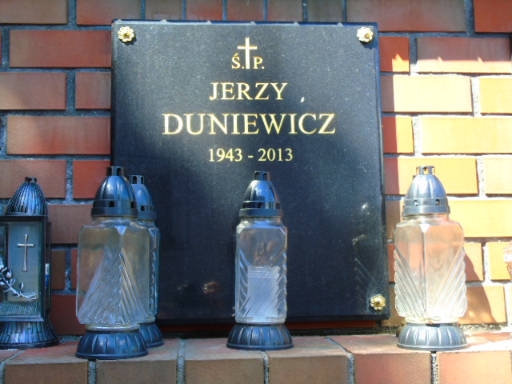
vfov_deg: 31.5
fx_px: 680
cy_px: 192
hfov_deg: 41.2
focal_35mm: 46
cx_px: 256
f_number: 4.1
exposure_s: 1/60
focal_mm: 8.2
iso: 80
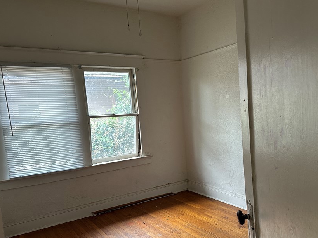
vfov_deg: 46.6
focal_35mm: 30
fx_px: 276
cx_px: 182
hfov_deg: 59.7
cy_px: 141
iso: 250
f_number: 1.78
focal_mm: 6.86
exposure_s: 1/114
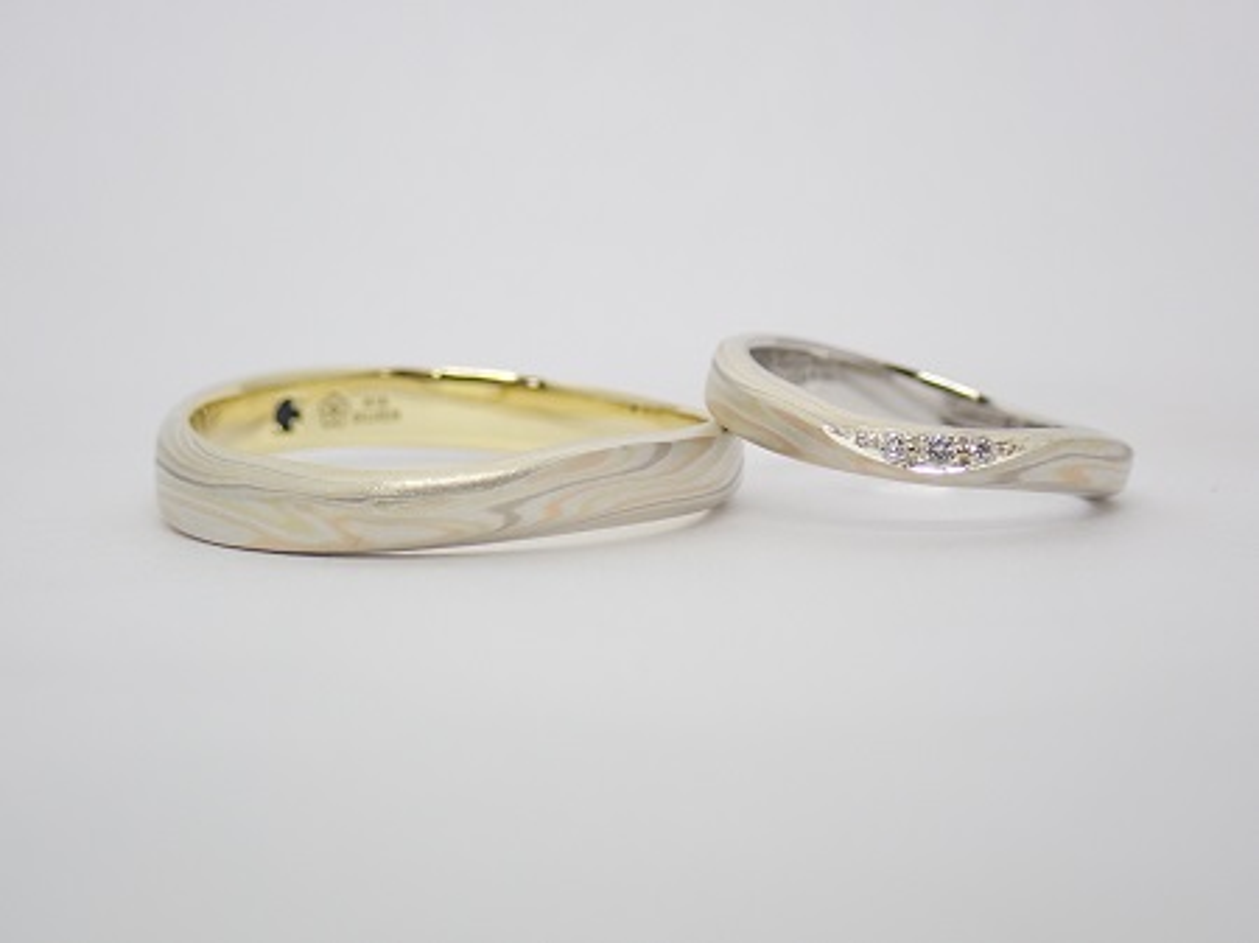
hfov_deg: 25.3
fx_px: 2799
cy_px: 472
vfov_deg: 19.1
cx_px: 630
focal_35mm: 77
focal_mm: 13.65
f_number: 4.1
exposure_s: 1/125
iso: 200
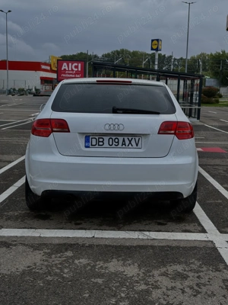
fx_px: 457
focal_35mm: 52
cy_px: 152
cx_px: 114
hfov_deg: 28.0
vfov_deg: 36.8
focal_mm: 5.96
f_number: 1.6
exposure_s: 1/1175
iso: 32
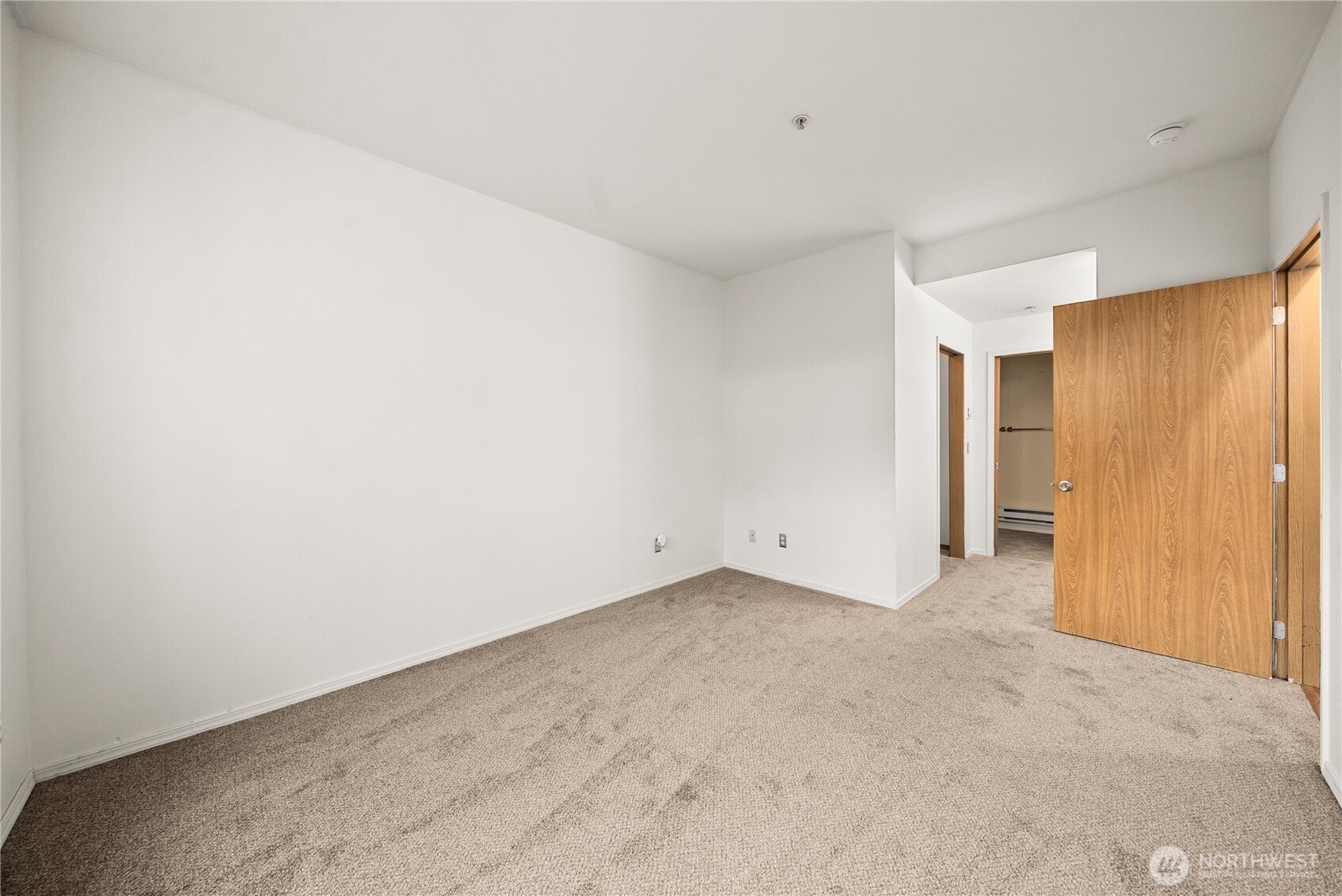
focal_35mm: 12
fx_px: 448
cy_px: 448
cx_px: 671
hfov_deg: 112.6
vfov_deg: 90.1
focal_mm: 12
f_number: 7.1
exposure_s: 1/2.5
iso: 1000
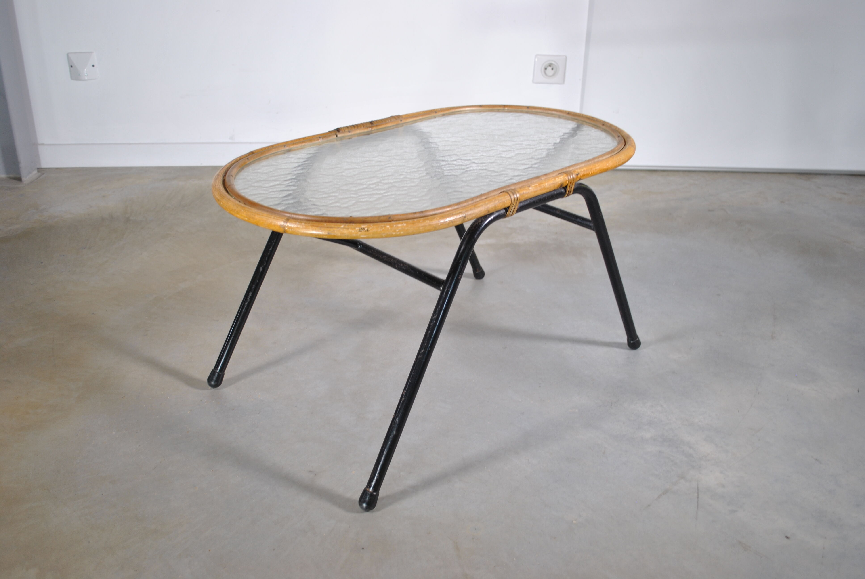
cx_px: 432
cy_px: 290
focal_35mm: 33
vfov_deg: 40.1
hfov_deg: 57.2
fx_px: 794
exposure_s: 1/25
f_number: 4
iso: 200
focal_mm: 22
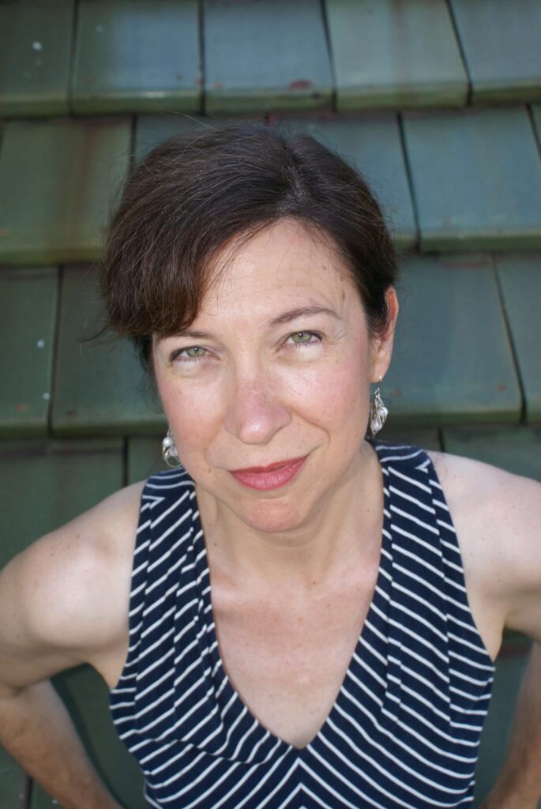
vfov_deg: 43.6
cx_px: 270
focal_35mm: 45
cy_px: 404
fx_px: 1012
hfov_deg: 29.9
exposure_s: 1/125
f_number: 5.6
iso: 100
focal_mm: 30
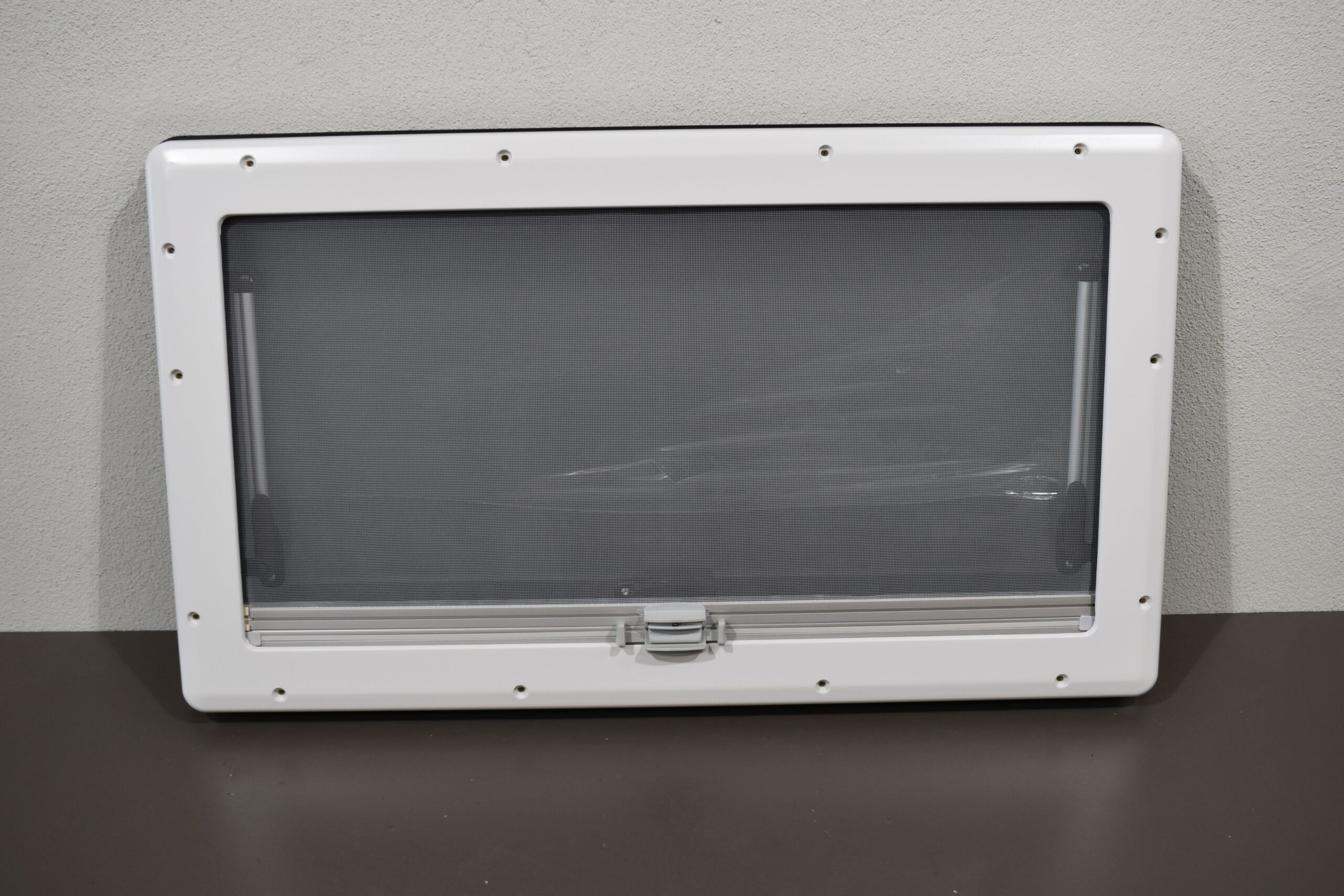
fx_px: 1344
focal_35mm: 36
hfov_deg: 53.1
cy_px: 448
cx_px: 672
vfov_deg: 36.9
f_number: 5.6
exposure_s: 1/125
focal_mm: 24
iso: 400
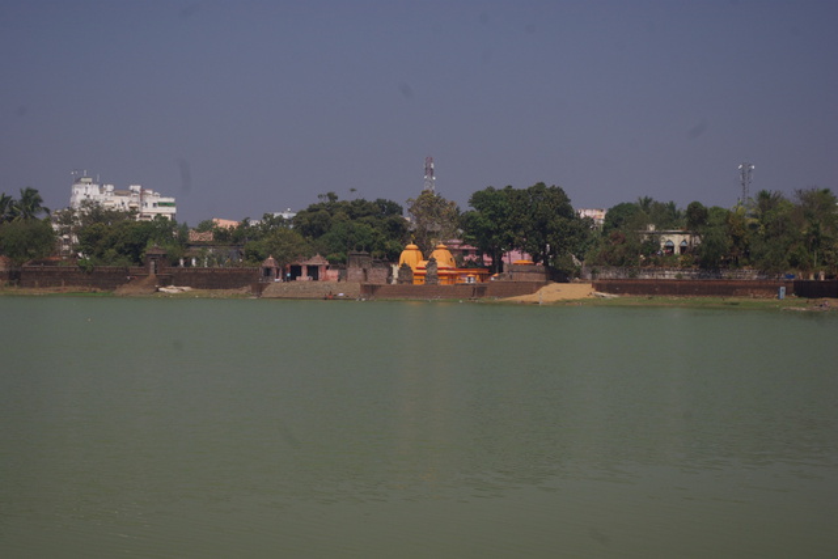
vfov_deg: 16.6
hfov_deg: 24.6
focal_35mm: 82
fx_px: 1921
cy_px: 280
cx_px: 419
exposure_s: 1/125
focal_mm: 55
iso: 100
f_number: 8
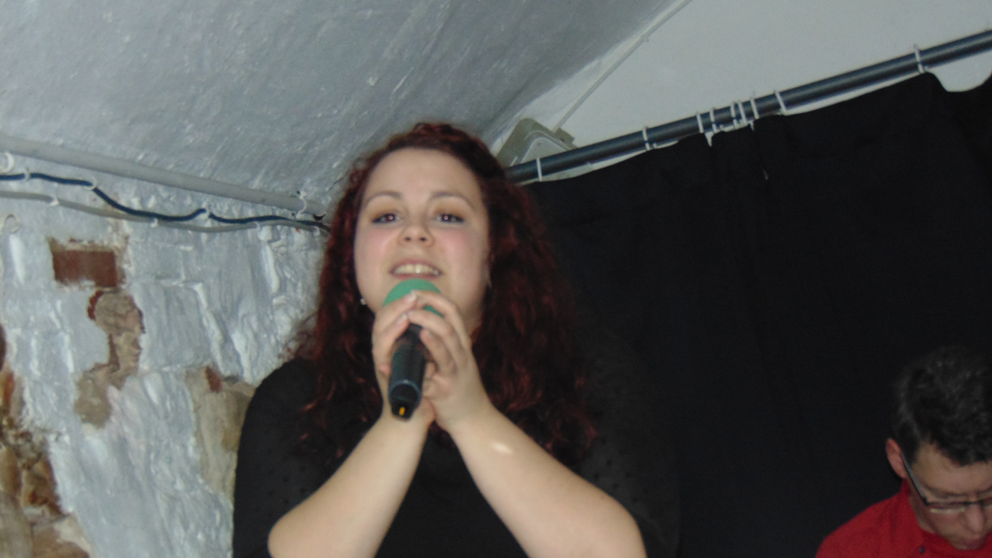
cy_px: 317
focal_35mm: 118
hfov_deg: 18.2
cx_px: 495
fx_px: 3104
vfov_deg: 10.3
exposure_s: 1/60
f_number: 3.9
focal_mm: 19.4
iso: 320
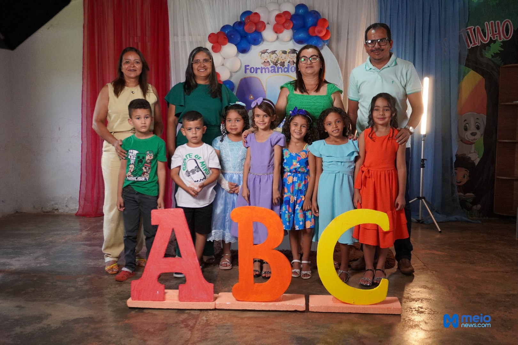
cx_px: 259
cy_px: 172
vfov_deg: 40.0
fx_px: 475
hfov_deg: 57.2
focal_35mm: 33
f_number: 4
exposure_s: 1/160
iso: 1600
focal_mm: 22
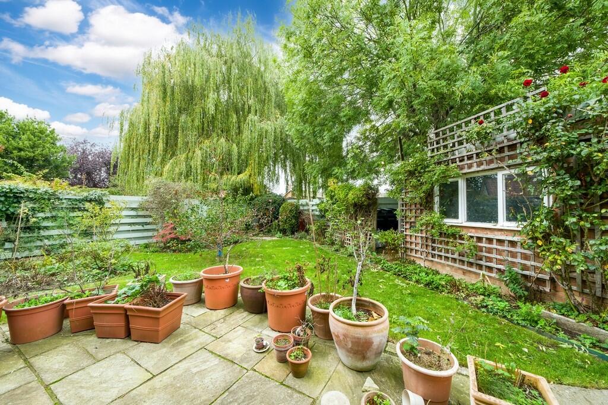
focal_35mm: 13
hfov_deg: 108.3
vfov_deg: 85.4
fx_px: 219
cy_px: 202
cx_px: 304
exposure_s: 1/40
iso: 160
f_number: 9
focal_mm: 8.6
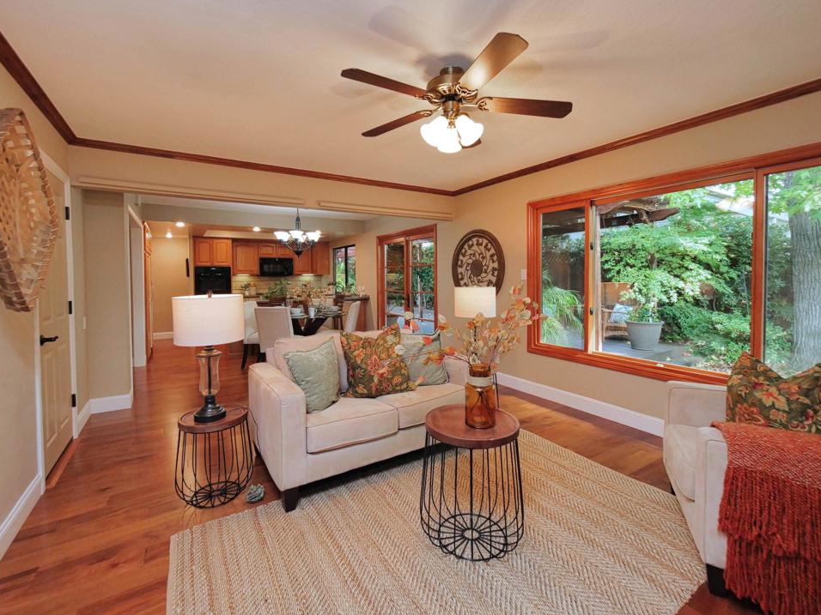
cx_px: 419
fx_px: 356
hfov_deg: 98.2
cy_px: 287
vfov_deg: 81.6
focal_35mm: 15
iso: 800
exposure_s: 1/160
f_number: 4
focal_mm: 7
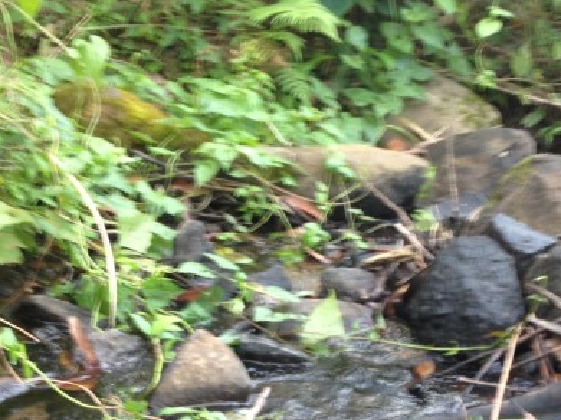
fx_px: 1490
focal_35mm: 92
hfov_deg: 21.3
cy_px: 453
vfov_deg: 15.6
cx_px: 270
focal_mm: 4.28
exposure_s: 1/20
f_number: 2.4
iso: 64
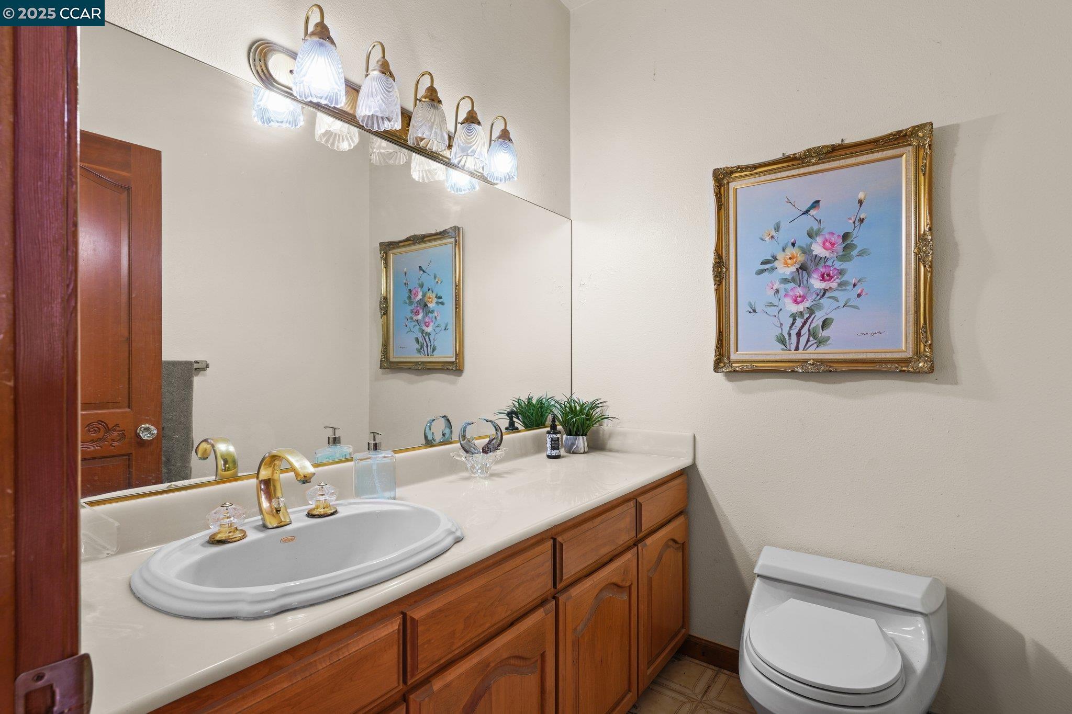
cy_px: 357
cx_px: 536
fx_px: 506
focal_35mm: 17
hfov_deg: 93.3
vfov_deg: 70.4
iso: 320
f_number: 8
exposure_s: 1/1.67
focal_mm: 17
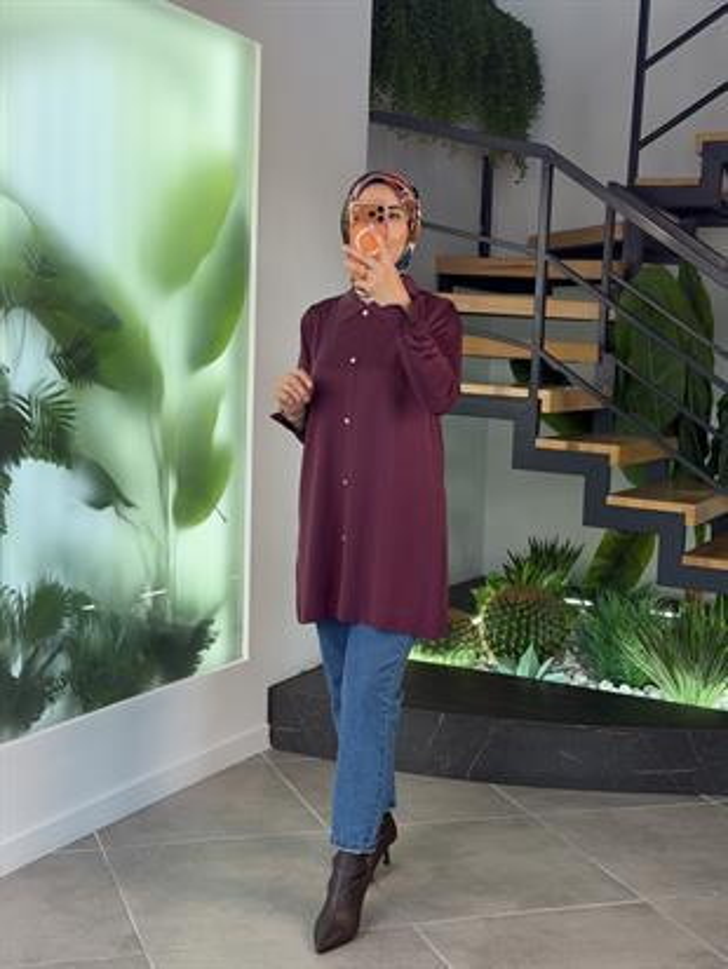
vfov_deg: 39.6
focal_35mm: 48
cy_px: 484
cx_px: 364
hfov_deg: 30.3
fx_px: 1345
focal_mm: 6.76
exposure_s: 1/171
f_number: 1.78
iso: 50
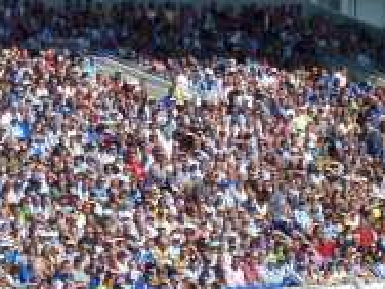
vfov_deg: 3.6
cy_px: 303
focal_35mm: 409
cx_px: -209
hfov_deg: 4.8
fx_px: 4549
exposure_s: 1/800
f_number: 5
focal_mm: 17.3
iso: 100
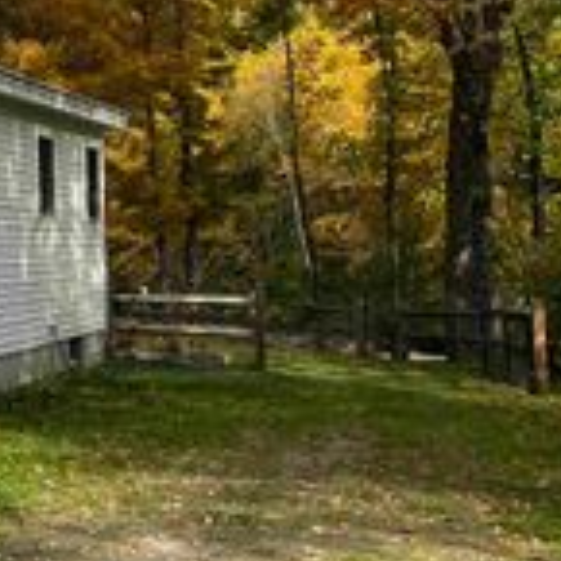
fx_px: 1448
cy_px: 75
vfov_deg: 21.5
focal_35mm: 79
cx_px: -294
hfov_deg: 19.1
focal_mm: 5.7
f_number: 1.5
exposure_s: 1/2994
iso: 50
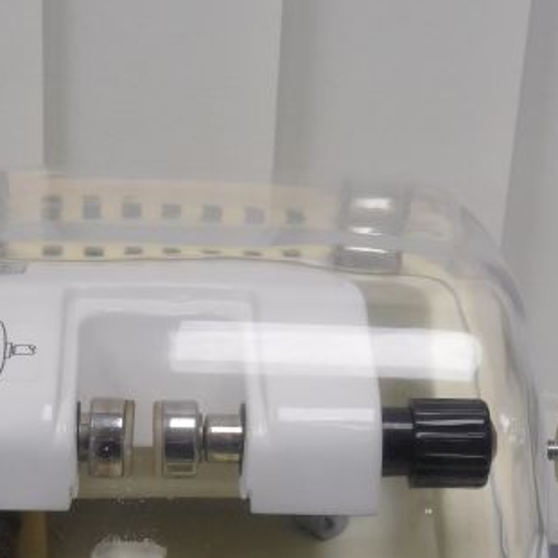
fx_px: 2134
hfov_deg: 14.8
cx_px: 154
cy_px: 645
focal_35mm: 117
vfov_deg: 14.5
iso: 125
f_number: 4.2
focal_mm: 9.8
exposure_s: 1/30
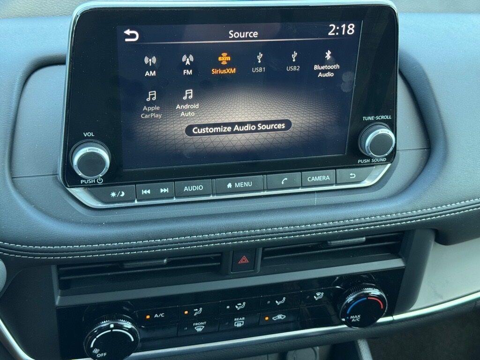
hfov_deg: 39.7
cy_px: 180
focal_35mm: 48
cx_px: 240
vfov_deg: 30.3
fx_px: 666
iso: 125
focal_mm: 6.76
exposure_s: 1/60
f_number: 1.78
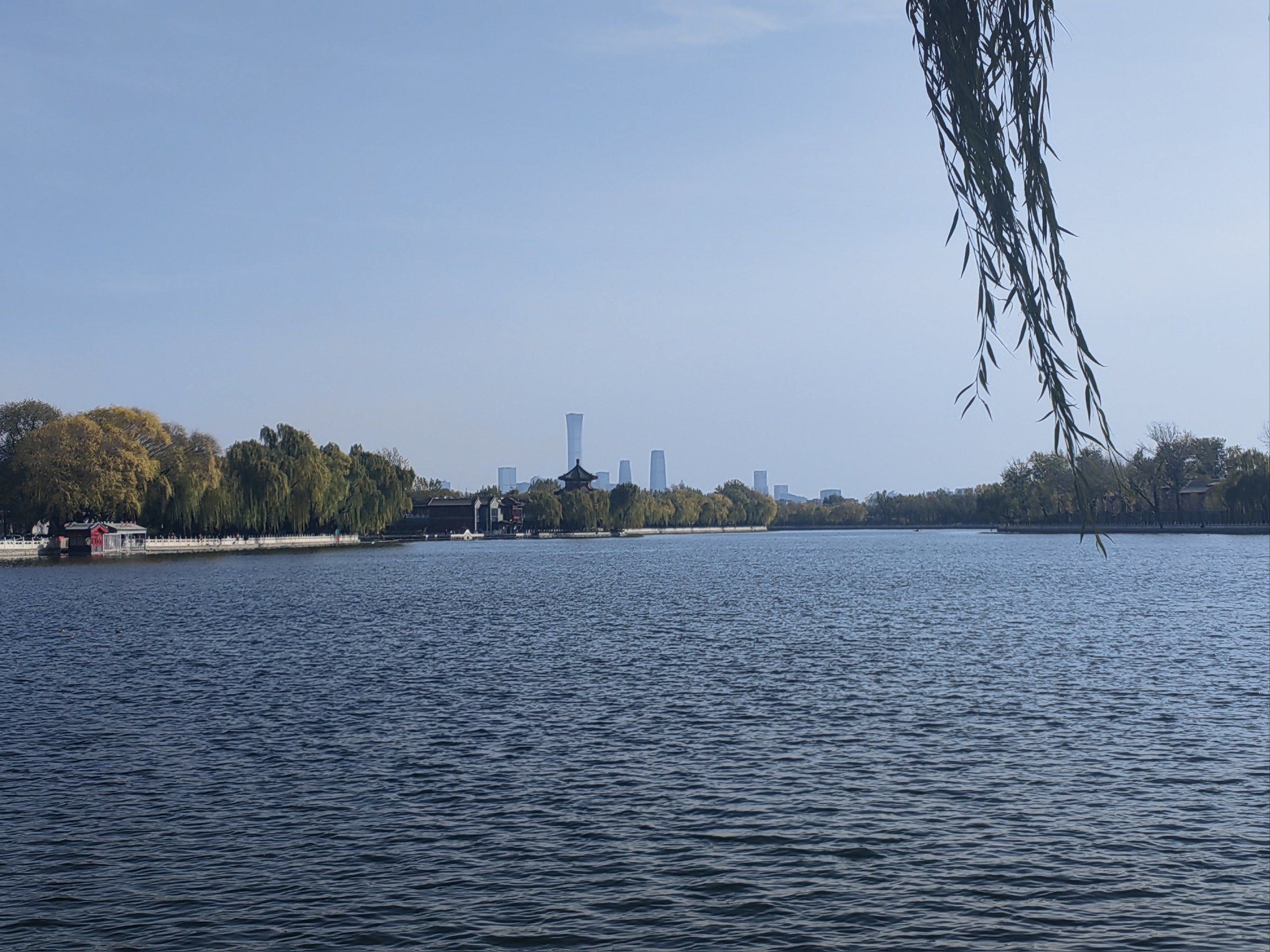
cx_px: 635
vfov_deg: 29.7
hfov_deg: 38.9
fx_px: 1798
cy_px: 476
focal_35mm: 49
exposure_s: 1/3333
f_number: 1.8
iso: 50
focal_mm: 5.54
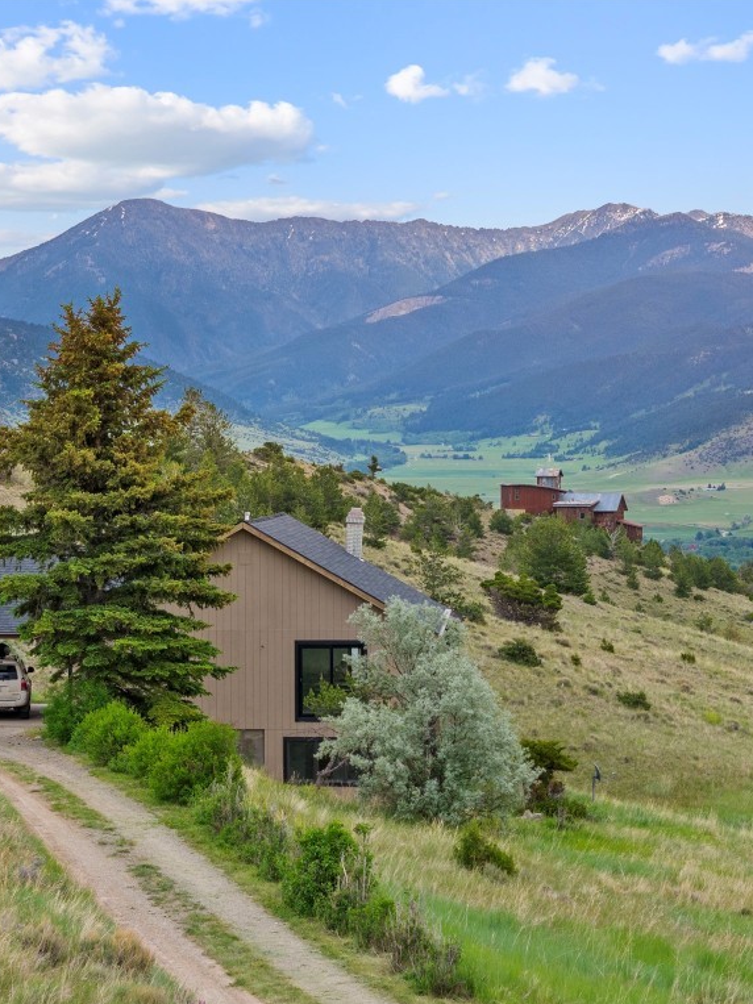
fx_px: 2727
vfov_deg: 20.9
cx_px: 279
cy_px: 503
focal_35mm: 94
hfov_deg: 15.7
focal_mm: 19.35
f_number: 2.8
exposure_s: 1/500
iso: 180
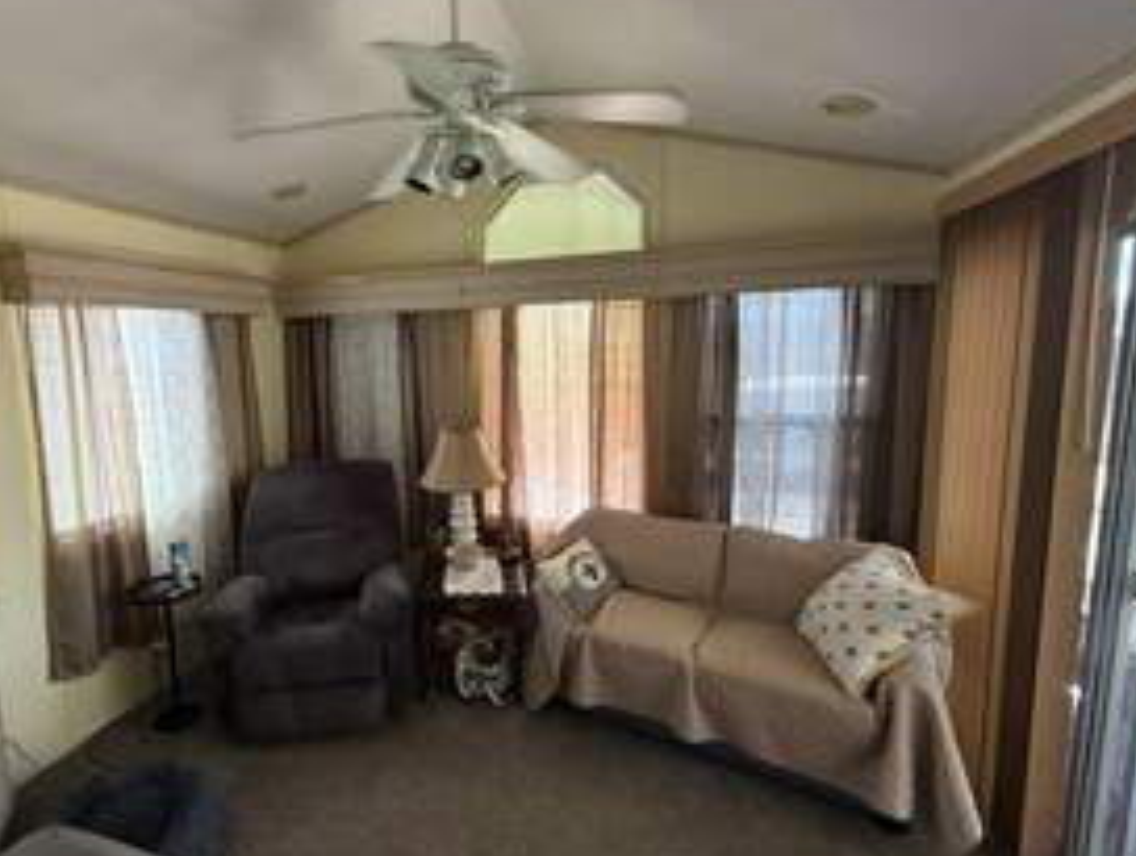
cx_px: 455
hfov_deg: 86.6
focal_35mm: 18
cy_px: 424
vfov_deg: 71.8
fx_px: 592
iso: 320
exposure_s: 1/67
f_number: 2.2
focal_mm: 2.22
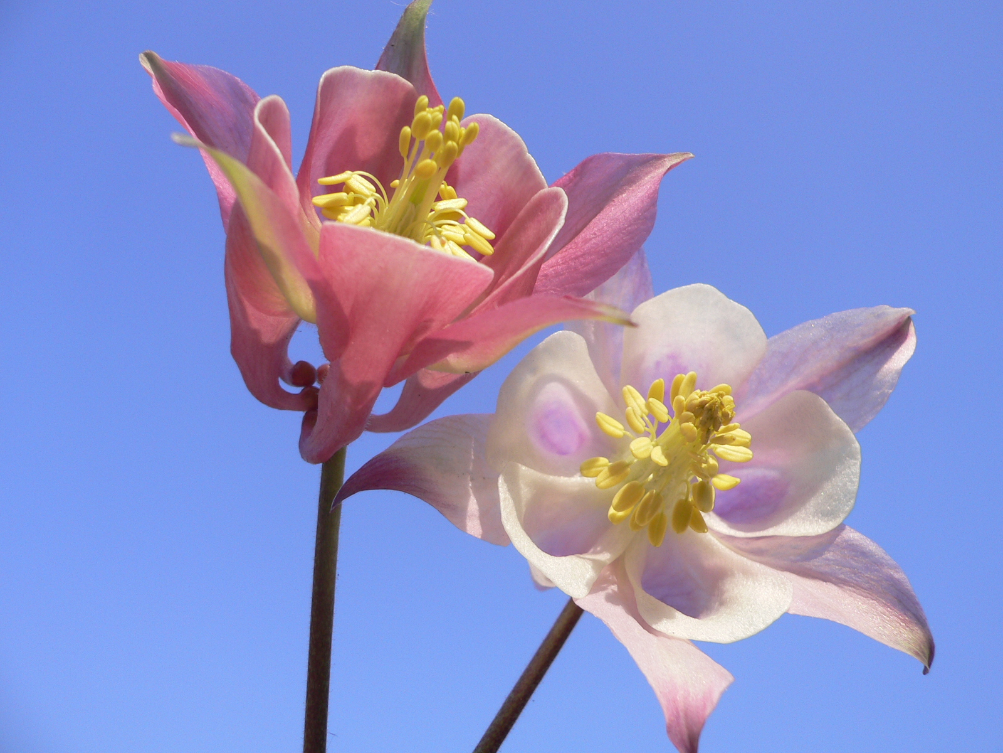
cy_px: 376
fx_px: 1014
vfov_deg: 40.7
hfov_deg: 52.6
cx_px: 502
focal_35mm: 35
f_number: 5.6
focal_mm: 5.8
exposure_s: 1/320
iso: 80
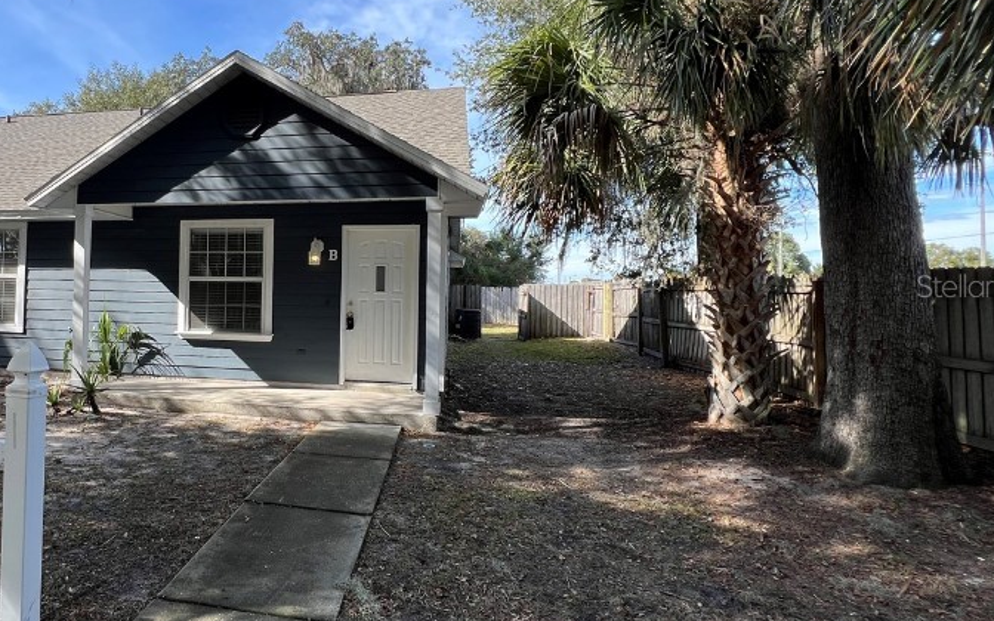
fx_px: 569
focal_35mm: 21
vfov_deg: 57.2
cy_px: 285
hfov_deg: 78.4
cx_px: 299
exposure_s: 1/415
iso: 32
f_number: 1.8
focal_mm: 1.57
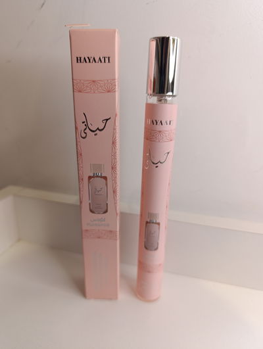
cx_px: 132
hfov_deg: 59.0
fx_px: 232
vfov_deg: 73.8
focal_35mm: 23
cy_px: 174
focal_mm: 6.14
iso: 400
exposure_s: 1/100
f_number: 1.6
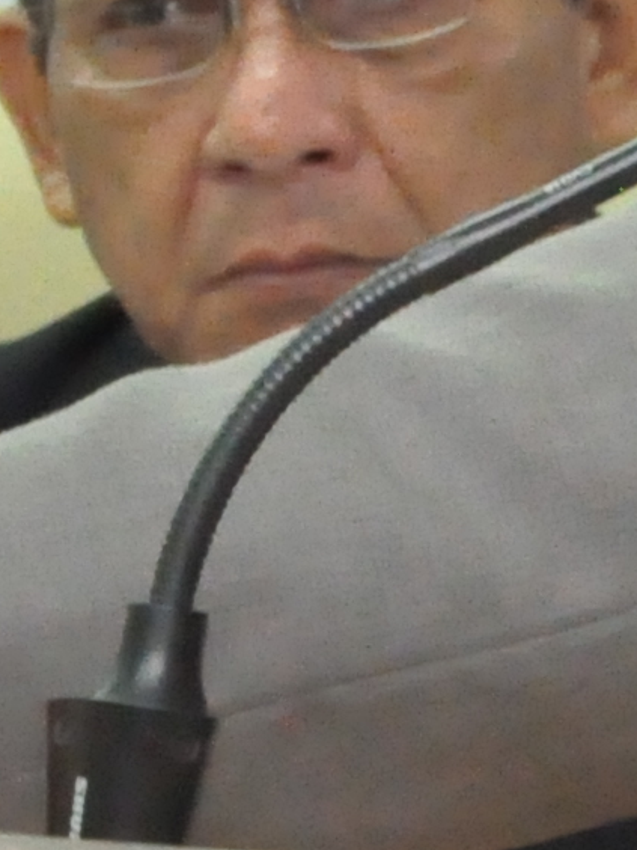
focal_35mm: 570
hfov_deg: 2.6
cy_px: -303
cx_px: 2128
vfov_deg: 3.5
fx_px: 13985
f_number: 9
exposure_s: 1/60
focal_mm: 52
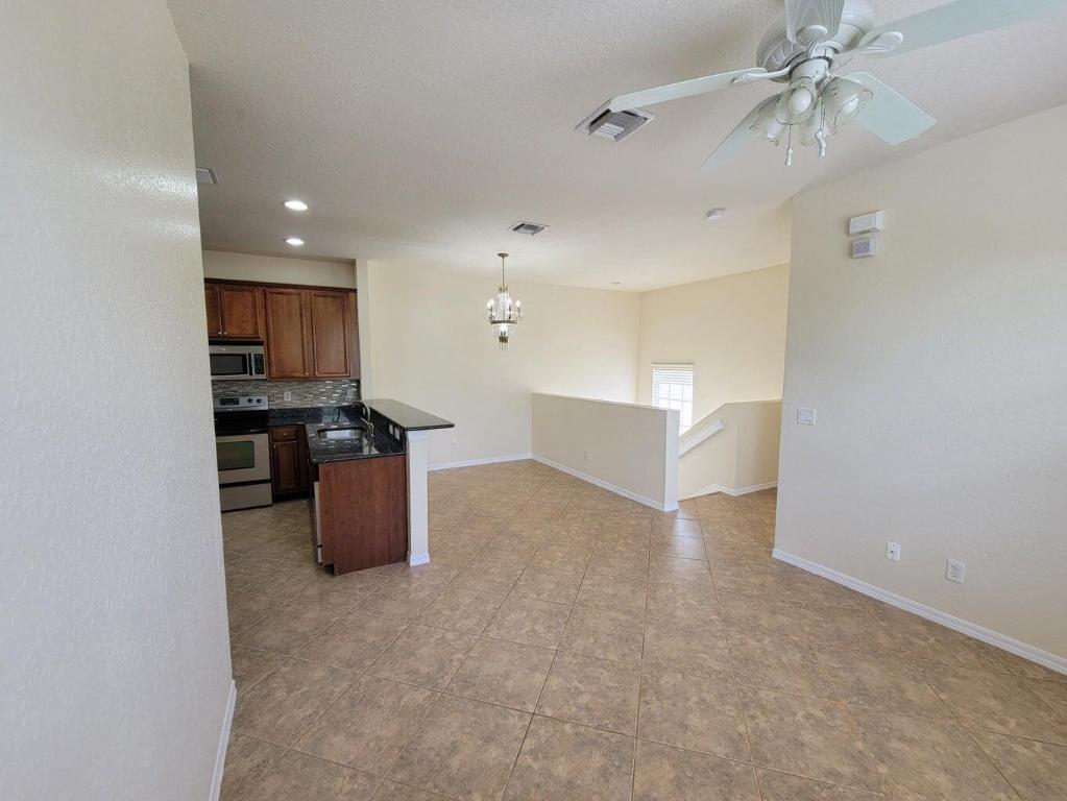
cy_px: 400
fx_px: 401
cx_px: 534
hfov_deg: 106.2
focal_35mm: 13
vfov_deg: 90.0
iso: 80
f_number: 2.2
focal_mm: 2.2
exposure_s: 1/59
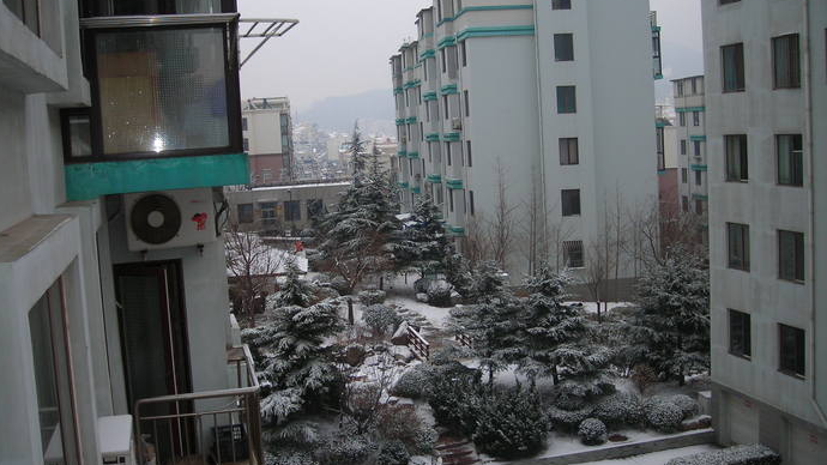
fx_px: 921
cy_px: 220
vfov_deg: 28.3
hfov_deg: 48.4
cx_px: 412
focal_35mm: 42
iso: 60
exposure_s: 1/30
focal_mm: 6.3
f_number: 3.2
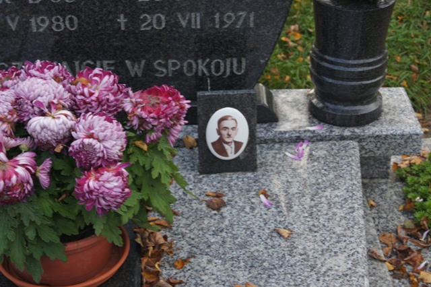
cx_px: 216
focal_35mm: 82
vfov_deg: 16.5
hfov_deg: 24.6
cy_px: 144
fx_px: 987
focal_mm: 55
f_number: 6.3
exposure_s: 1/125
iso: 200
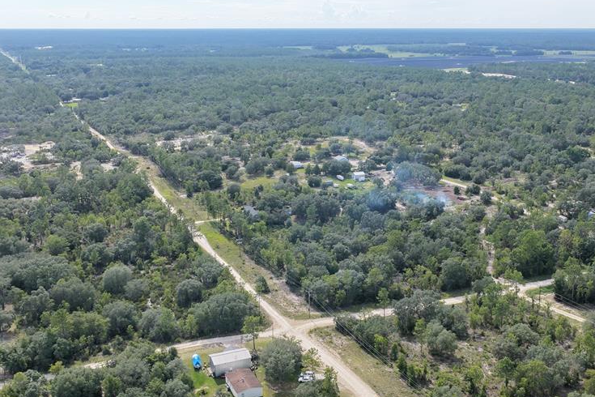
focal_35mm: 39
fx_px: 645
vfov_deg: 34.1
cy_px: 229
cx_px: 362
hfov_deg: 49.2
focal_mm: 14.45
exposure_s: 1/800
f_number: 5.6
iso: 800
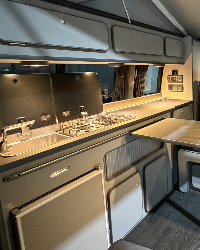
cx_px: 175
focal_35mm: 27
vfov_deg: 63.4
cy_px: 99
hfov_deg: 48.4
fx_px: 200
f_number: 2.2
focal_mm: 2.22
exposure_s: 1/33
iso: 1250
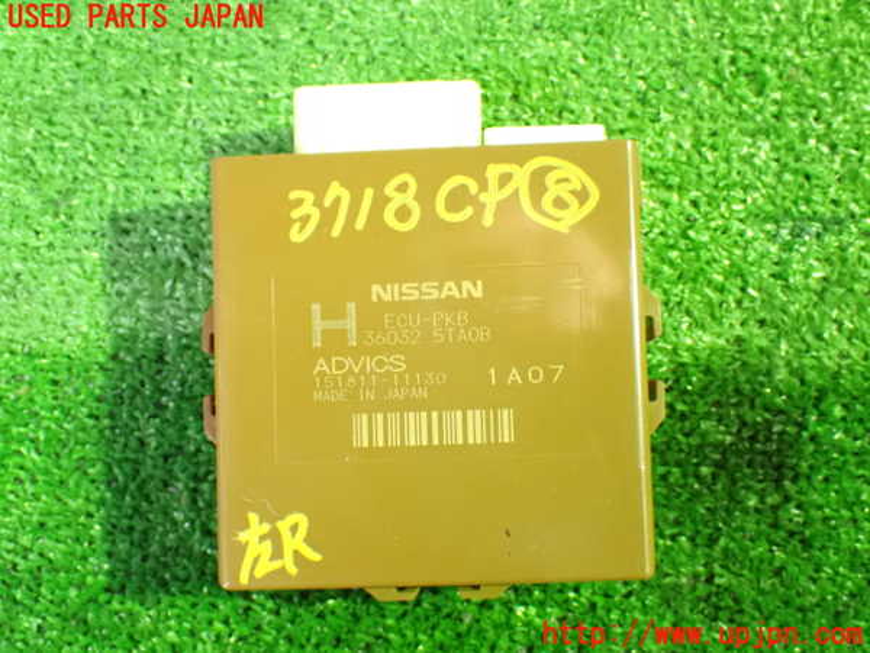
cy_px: 326
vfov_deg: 29.1
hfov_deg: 38.2
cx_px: 435
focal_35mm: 50
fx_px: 1257
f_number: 3.2
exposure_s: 1/20
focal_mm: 9.01
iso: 1600
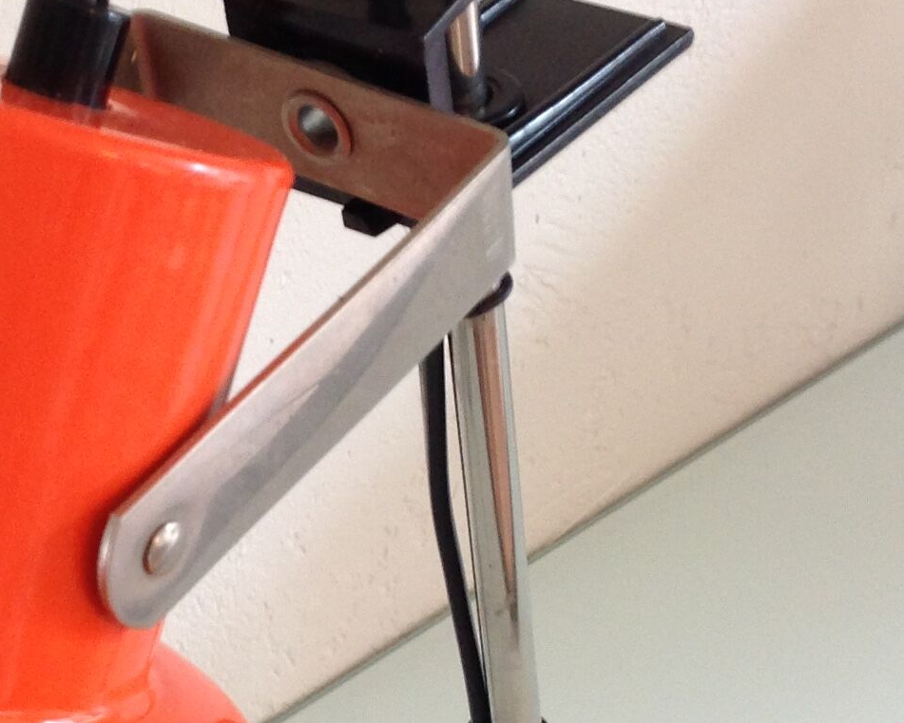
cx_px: 126
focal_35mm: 93
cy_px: 505
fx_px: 2488
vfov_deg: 16.5
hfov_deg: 20.3
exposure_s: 1/15
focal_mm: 4.28
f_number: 2.4
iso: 80
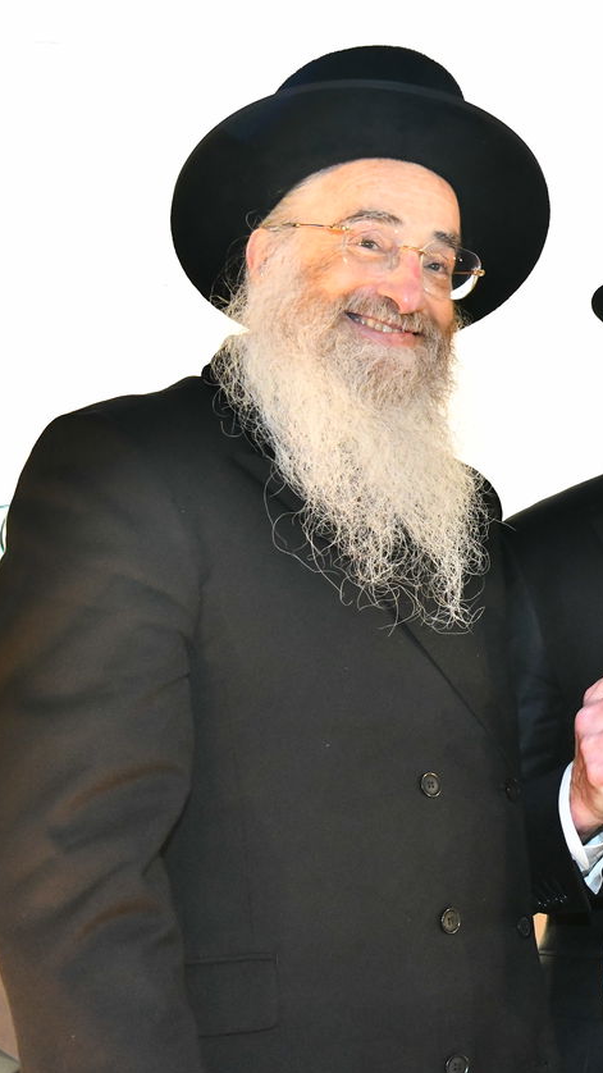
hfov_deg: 13.9
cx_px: 746
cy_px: 486
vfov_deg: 25.3
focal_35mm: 84
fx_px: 2389
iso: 4000
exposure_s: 1/125
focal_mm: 48
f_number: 5.6
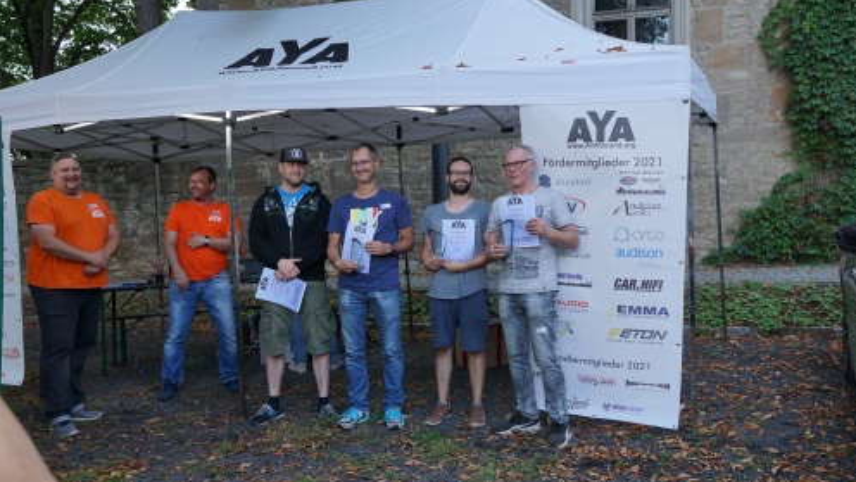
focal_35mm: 38
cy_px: 257
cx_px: 430
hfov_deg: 52.8
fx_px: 863
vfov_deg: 31.2
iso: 320
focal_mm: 24
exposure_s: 1/160
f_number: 4
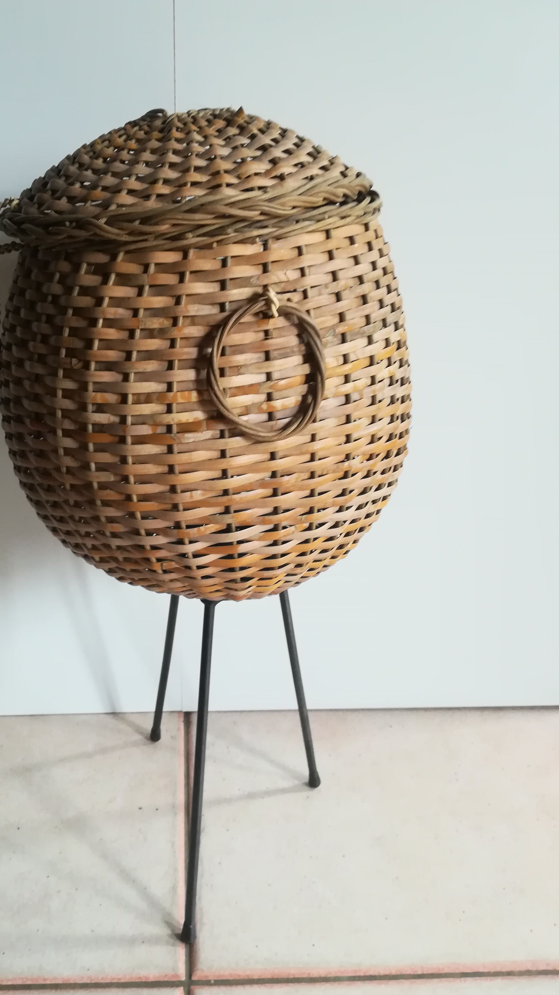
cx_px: 218
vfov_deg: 66.1
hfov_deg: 40.0
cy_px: 494
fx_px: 764
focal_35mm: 29
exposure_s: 1/33.3
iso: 250
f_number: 2.2
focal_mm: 3.83
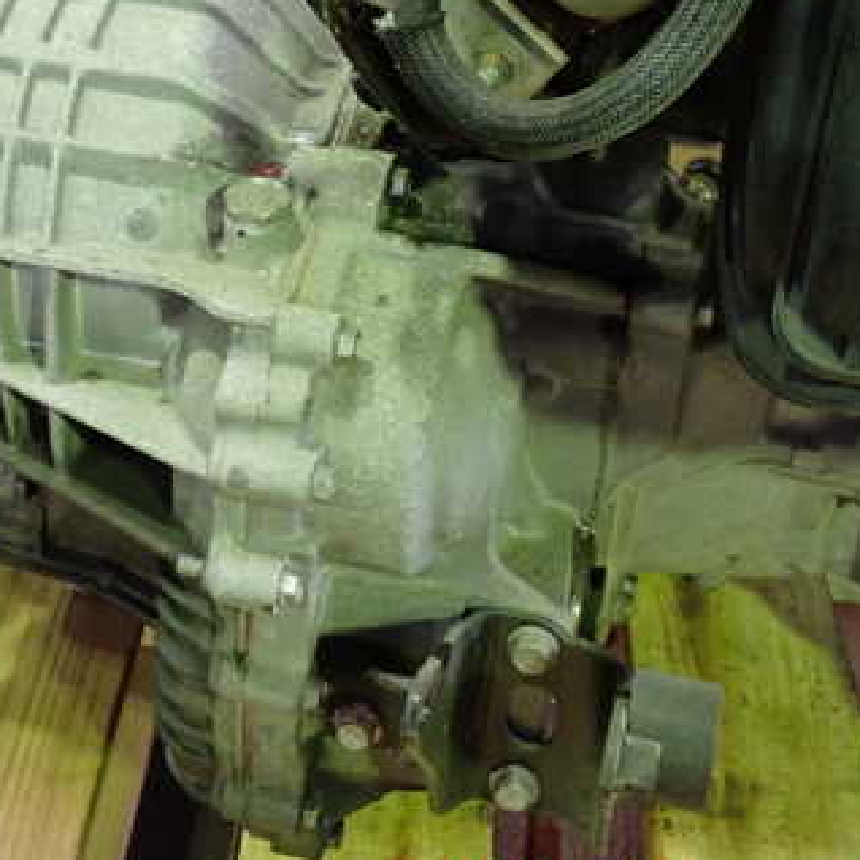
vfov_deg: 28.5
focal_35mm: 60
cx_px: 260
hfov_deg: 28.3
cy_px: 316
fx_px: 1686
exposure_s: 1/30
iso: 800
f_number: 2.5
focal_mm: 6.37
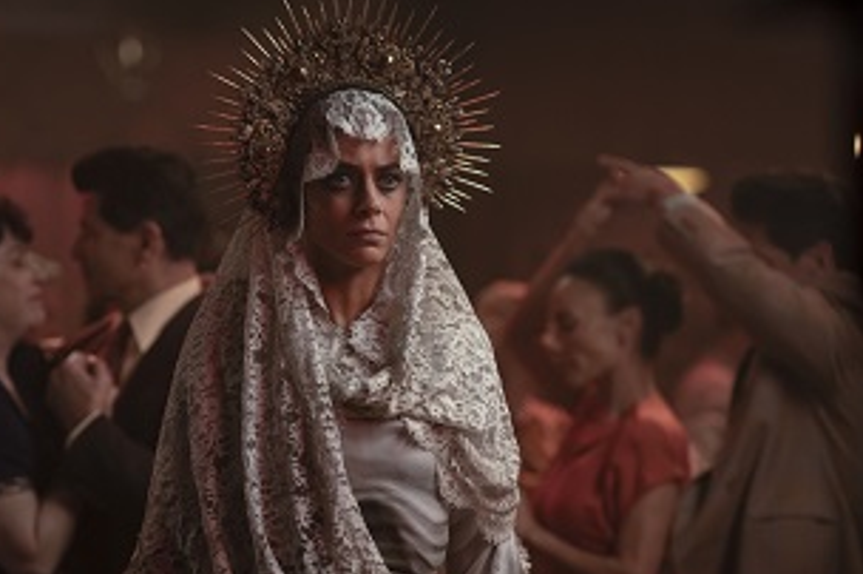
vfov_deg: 12.2
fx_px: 2682
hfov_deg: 18.3
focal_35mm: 112
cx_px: 346
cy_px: 350
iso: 1250
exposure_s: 1/125
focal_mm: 85
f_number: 1.8
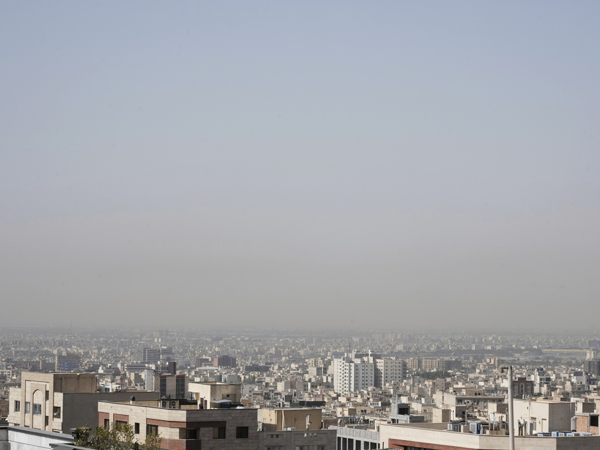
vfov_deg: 13.0
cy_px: 225
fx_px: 1976
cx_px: 337
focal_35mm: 114
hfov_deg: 17.3
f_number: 14
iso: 640
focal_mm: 105
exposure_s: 1/640
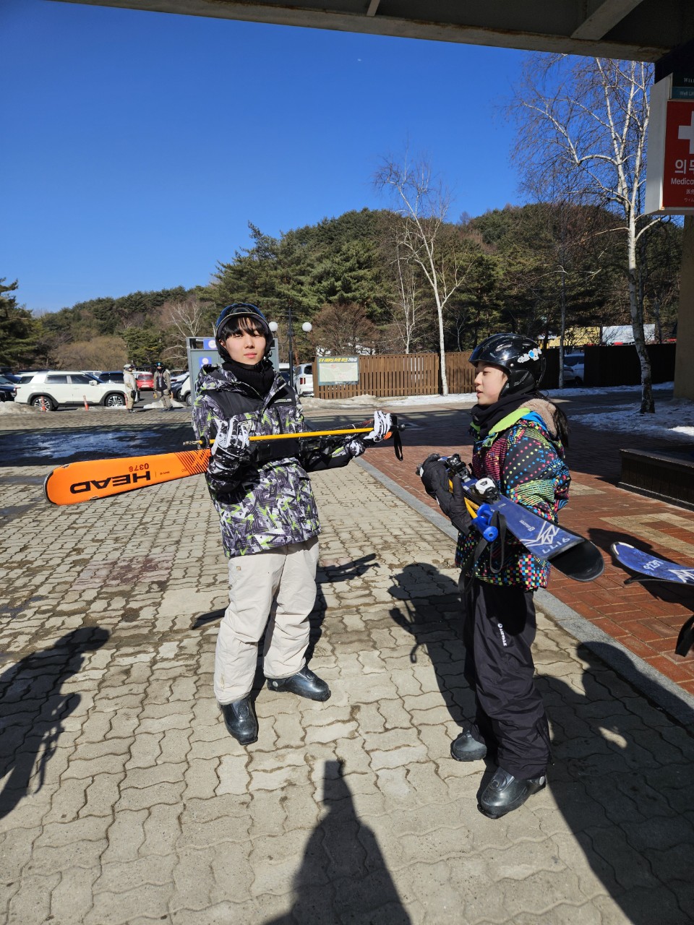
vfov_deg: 73.9
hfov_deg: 58.9
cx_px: 347
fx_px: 615
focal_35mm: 23
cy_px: 462
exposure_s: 1/3273
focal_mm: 5.4
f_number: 1.8
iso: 25
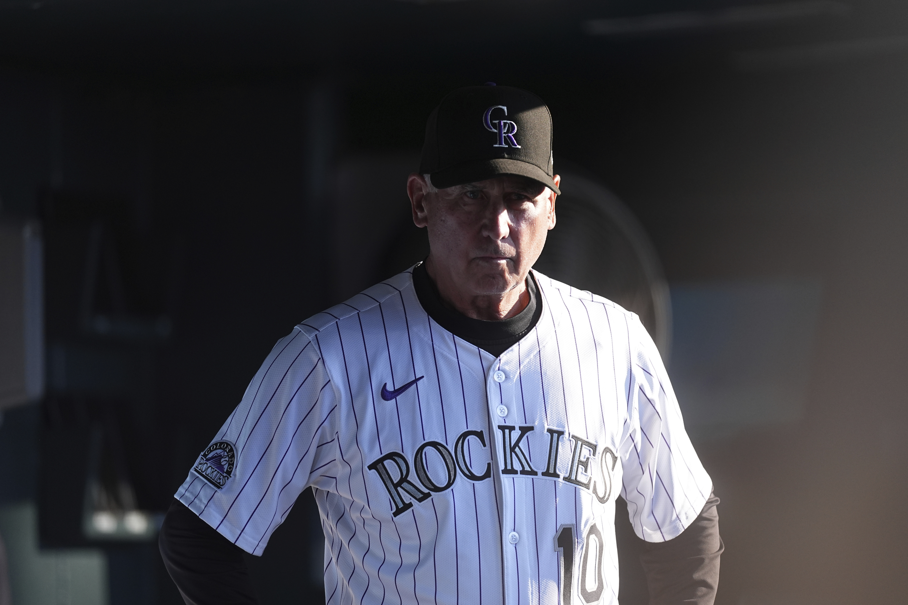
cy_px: 302
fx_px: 15132
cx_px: 454
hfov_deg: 3.4
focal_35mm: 600
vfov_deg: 2.3
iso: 1000
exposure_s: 1/1250
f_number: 4
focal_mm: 600
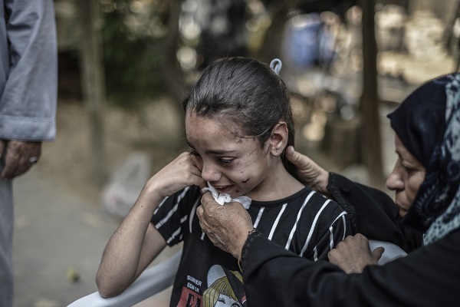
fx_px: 639
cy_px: 154
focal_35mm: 50
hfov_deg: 39.6
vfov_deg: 27.0
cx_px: 230
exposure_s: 1/5000
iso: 320
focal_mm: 50
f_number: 1.4
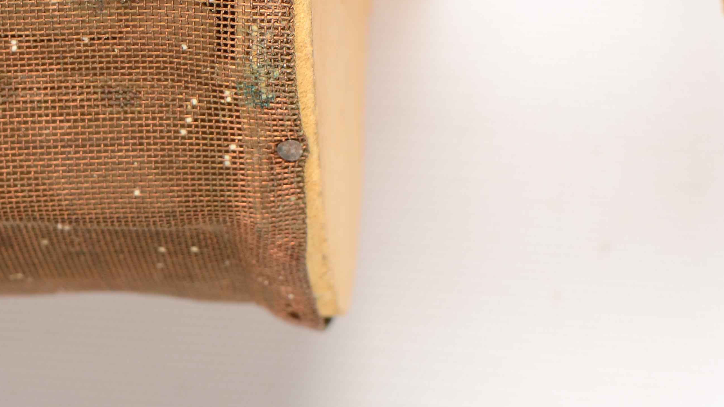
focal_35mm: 165
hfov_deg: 13.0
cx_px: 223
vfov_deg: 7.3
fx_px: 3168
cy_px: -10
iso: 100
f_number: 13
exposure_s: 1/160
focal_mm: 55
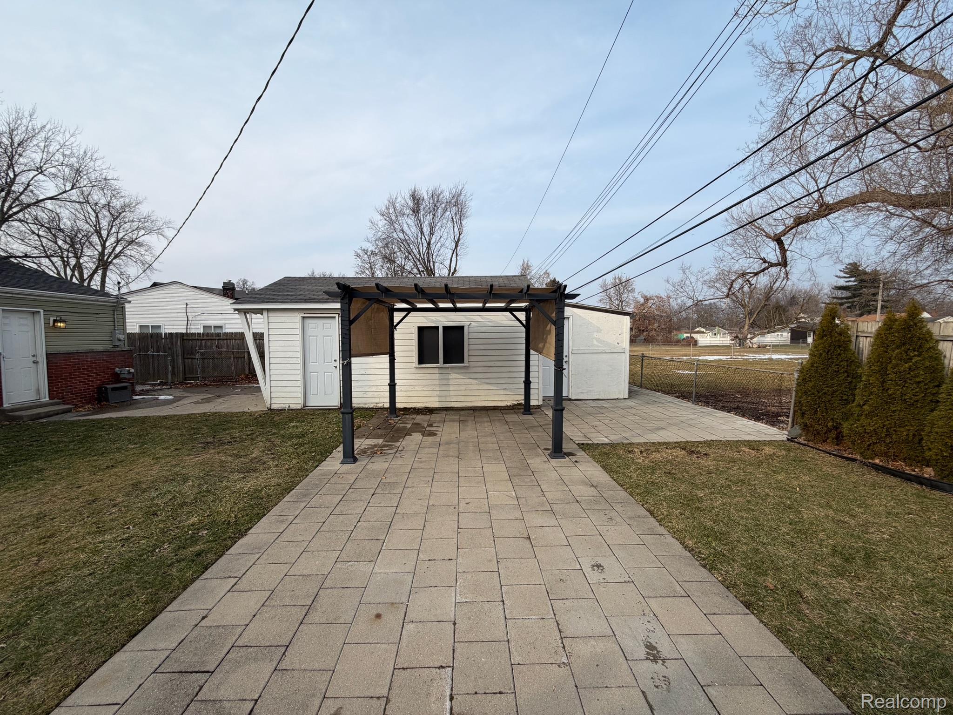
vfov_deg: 85.7
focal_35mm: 14
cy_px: 358
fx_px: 385
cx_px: 476
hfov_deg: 102.1
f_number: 2.2
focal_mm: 2.22
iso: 32
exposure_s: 1/770
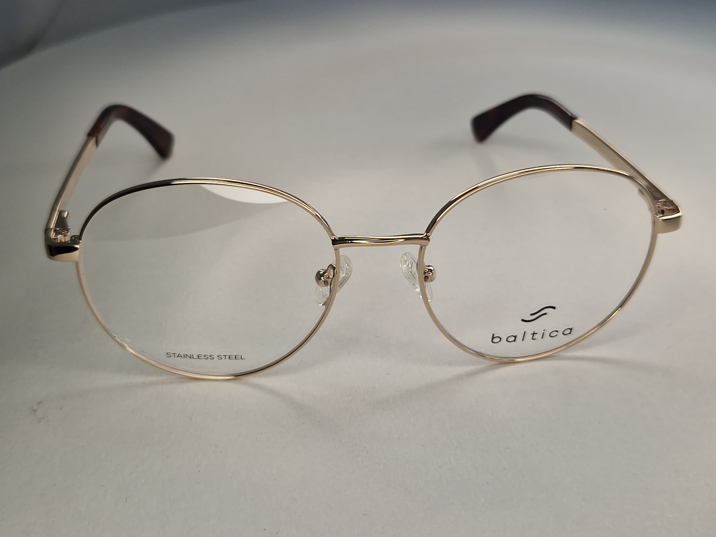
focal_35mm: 23
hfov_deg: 73.9
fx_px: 476
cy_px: 268
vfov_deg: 58.9
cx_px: 358
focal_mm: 5.4
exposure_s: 1/222
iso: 50
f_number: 1.8
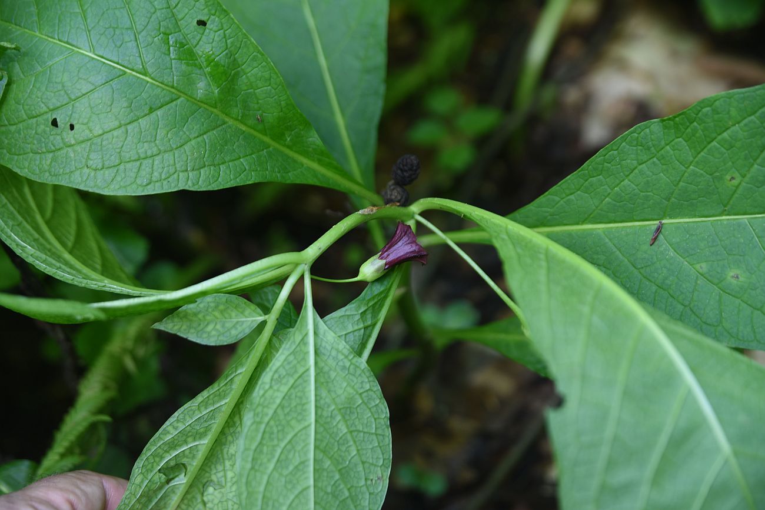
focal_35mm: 72
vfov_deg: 18.9
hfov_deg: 28.1
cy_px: 255
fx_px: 1530
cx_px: 382
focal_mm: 72
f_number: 4
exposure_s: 1/125
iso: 320
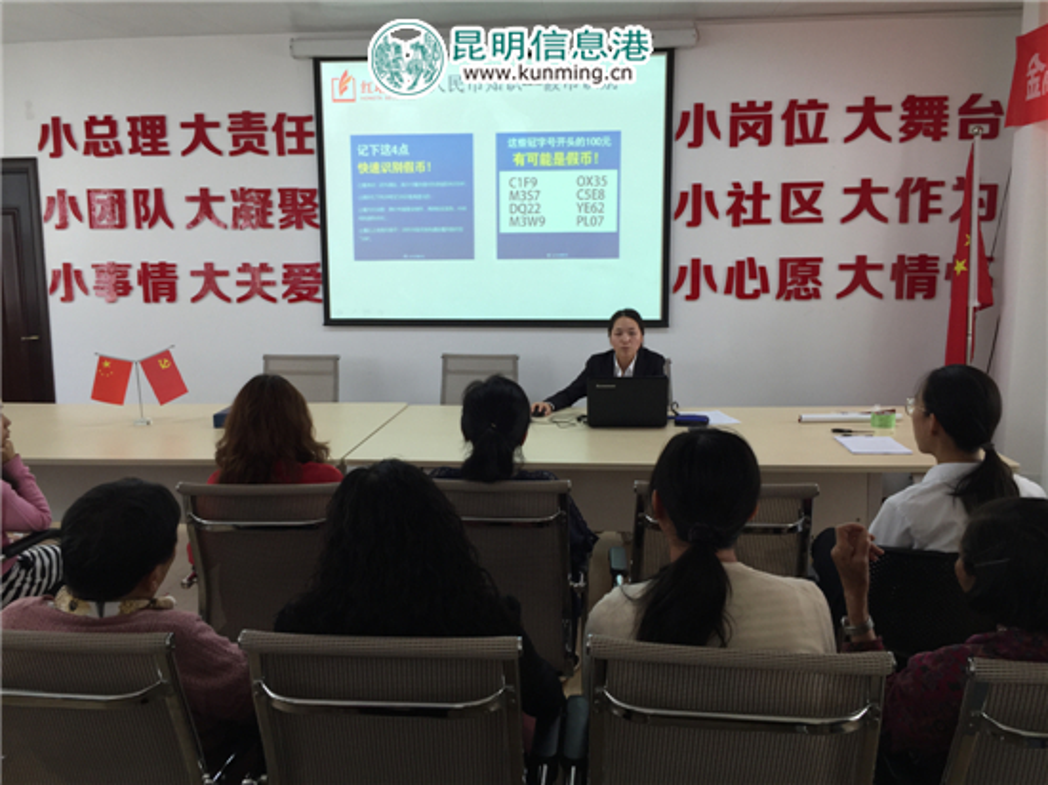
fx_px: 878
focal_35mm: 29
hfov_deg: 61.7
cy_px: 392
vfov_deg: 48.2
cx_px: 524
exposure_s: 1/50
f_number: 2.2
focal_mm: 4.15
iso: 40
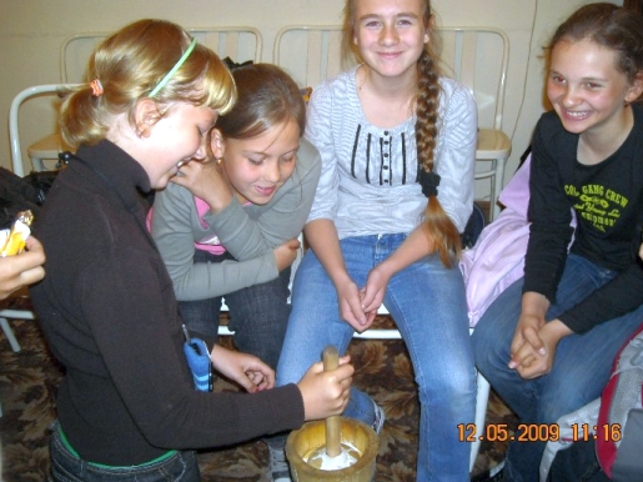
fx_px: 669
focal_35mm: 36
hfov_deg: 51.4
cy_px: 237
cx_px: 318
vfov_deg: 39.6
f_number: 2.8
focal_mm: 5.7
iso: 200
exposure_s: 1/60
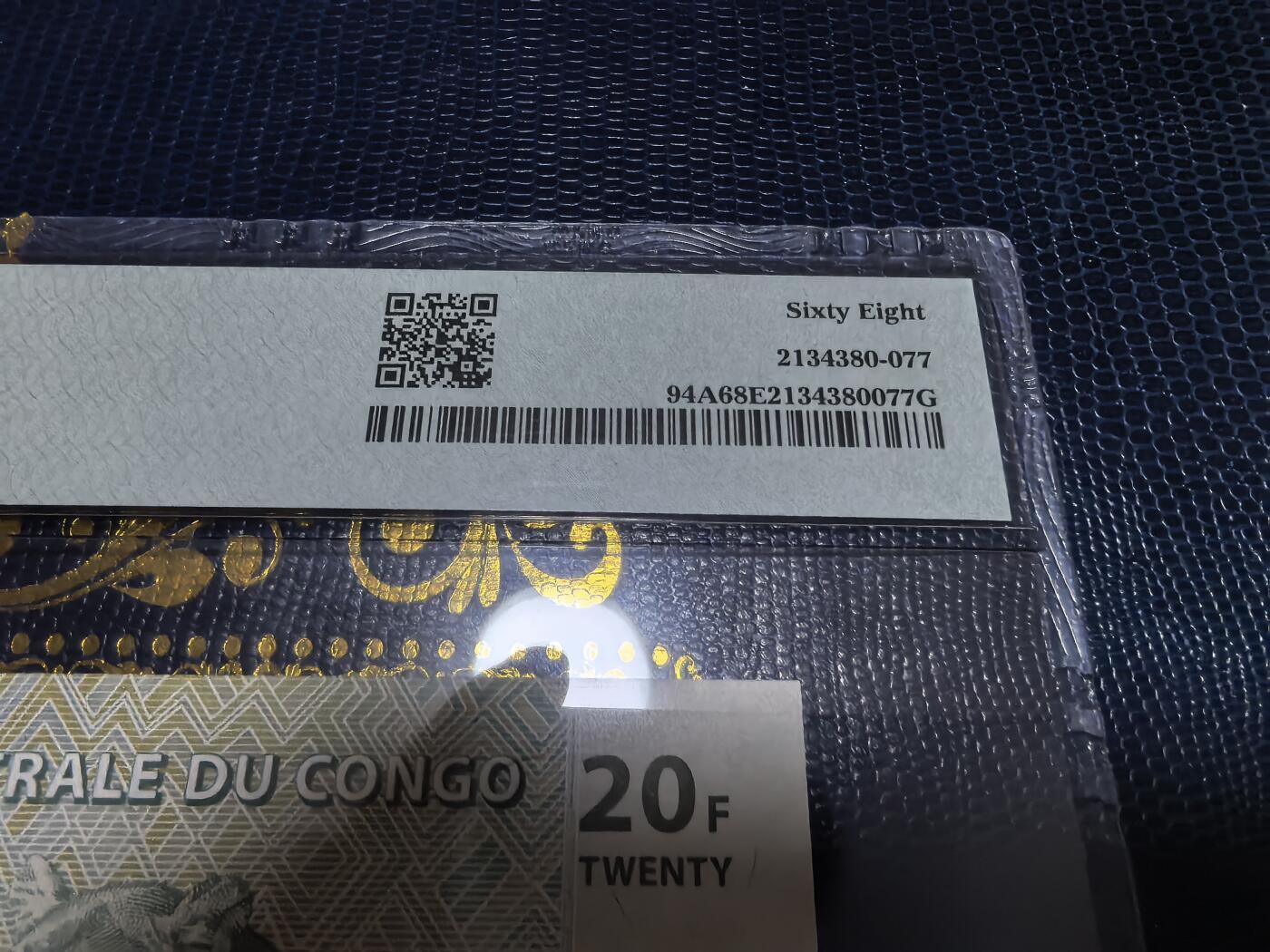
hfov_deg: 71.6
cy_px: 476
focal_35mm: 24
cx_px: 635
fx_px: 881
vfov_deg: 56.8
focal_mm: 1.68
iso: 160
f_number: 2.2
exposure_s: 1/50
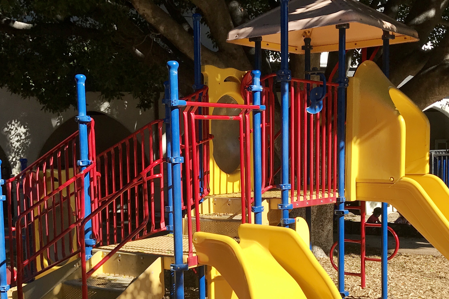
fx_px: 661
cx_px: 223
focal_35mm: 53
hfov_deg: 37.5
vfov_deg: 25.3
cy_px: 216
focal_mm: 3.99
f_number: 1.8
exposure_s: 1/1773
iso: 20
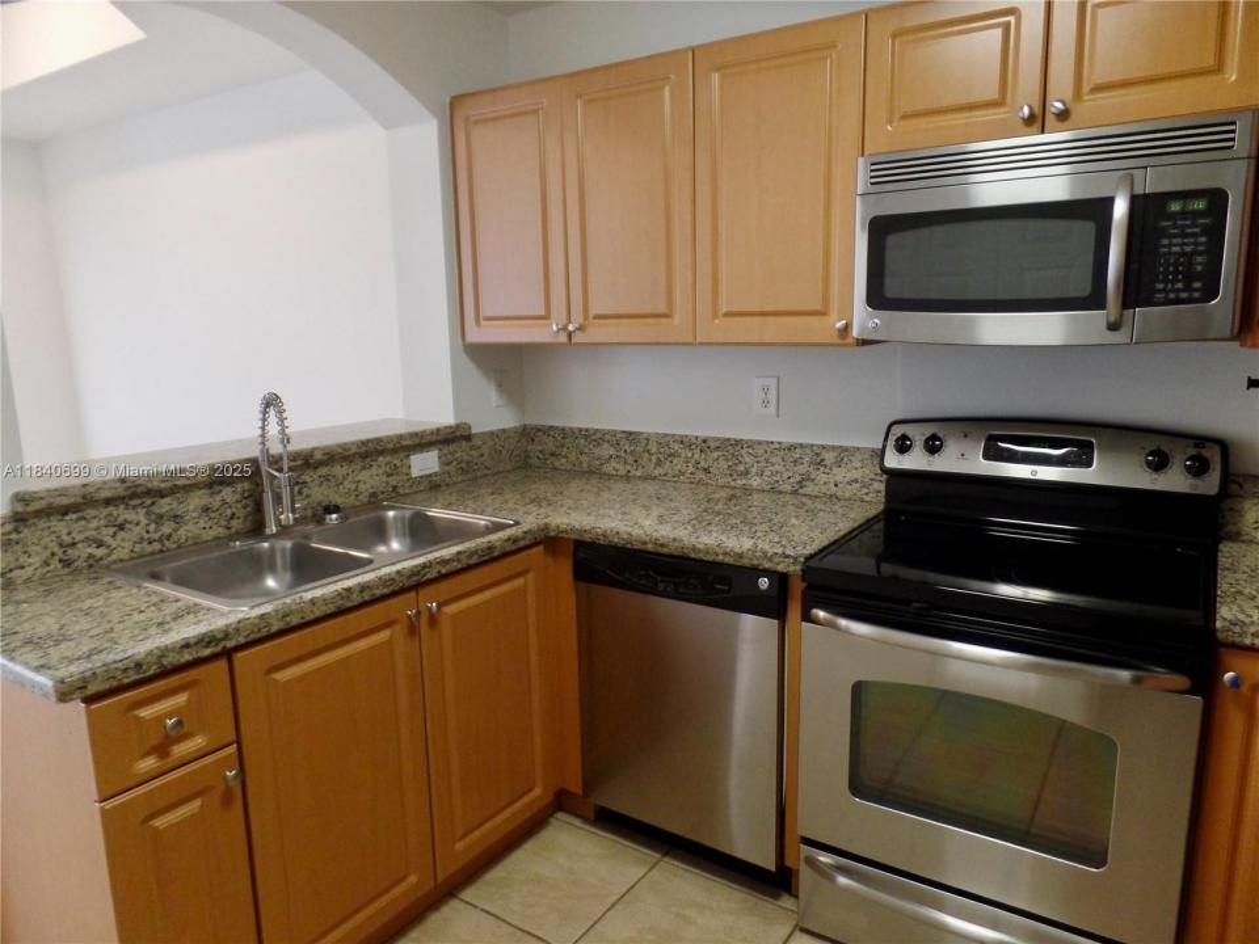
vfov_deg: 58.9
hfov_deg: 73.9
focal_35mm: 23
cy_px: 472
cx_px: 630
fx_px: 837
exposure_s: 1/30
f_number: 2.8
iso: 320
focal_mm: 4.1
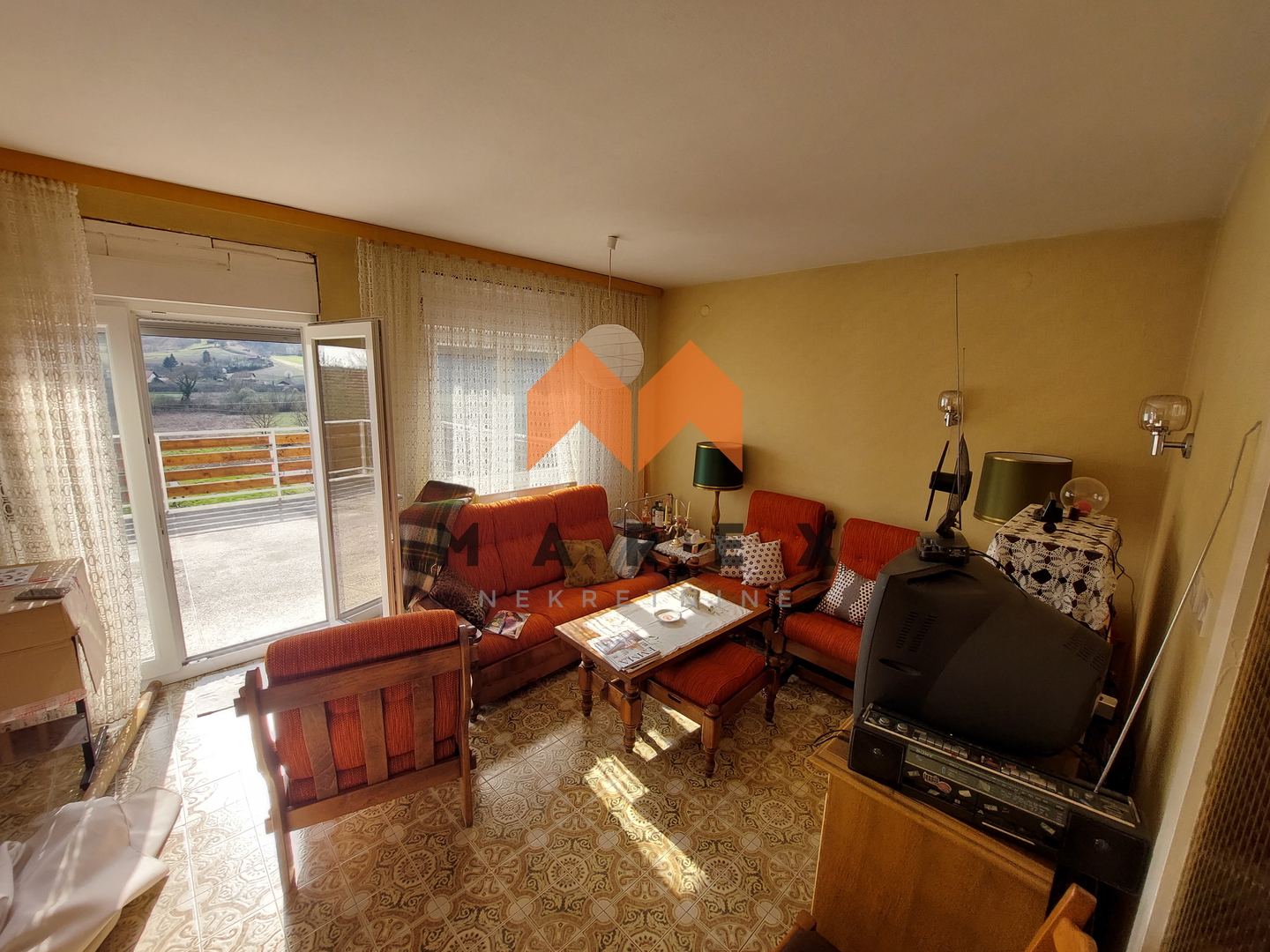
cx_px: 635
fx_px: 477
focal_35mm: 13
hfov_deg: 106.2
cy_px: 476
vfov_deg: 89.9
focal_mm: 1.74
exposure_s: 1/204
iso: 50
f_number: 2.2
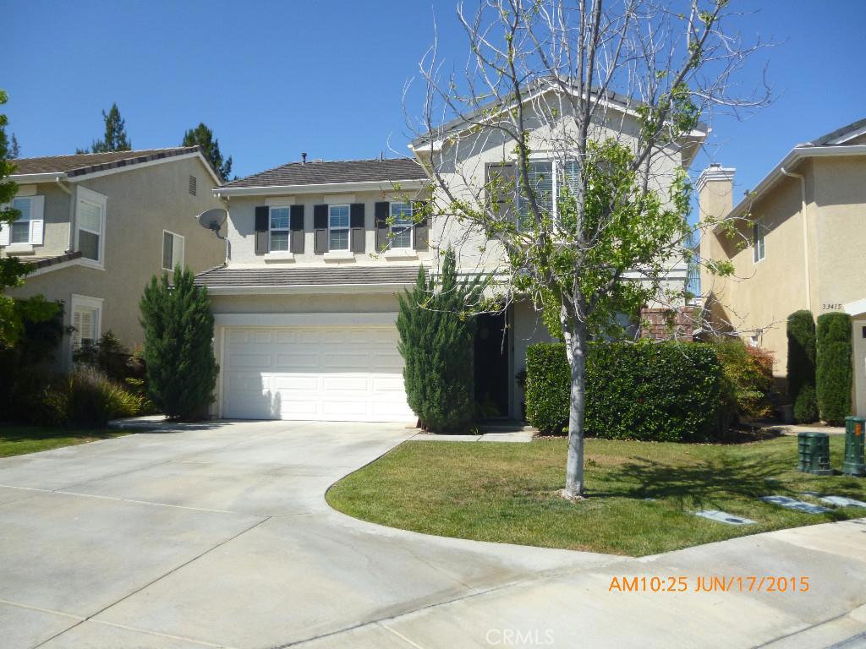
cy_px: 324
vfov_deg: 49.7
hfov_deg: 63.4
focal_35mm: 28
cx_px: 433
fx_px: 700
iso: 100
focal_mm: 5
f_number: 9
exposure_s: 1/160
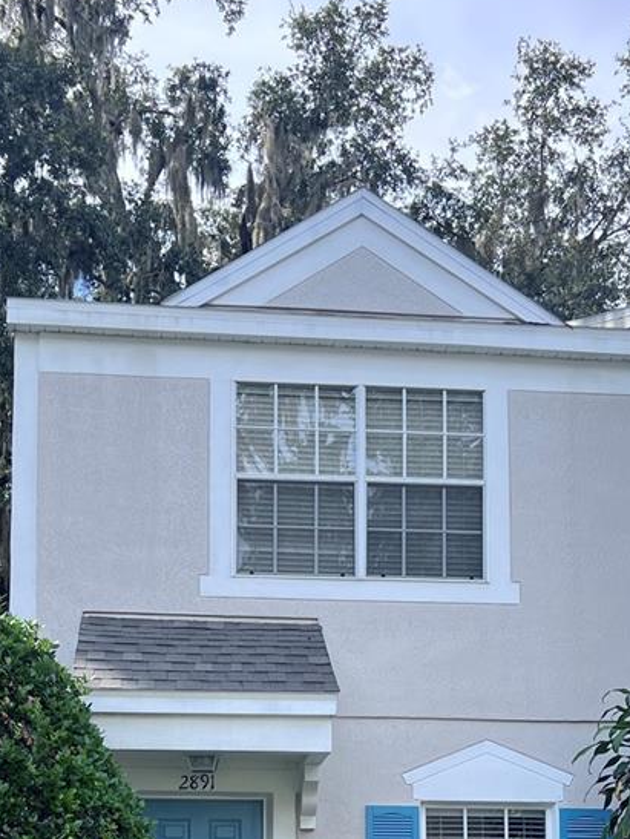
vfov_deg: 31.7
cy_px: 799
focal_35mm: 57
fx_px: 1382
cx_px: 282
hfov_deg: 25.7
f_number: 1.5
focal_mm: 5.7
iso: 50
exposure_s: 1/1295
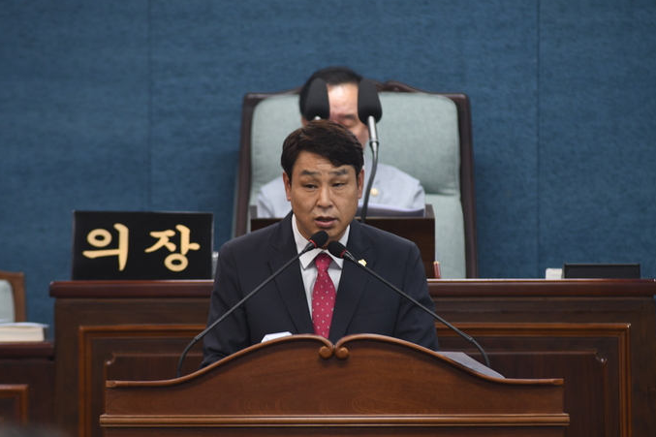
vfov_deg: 5.3
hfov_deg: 7.9
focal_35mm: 260
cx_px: 323
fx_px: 4736
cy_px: 219
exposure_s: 1/125
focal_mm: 170
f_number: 3.5
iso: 1250
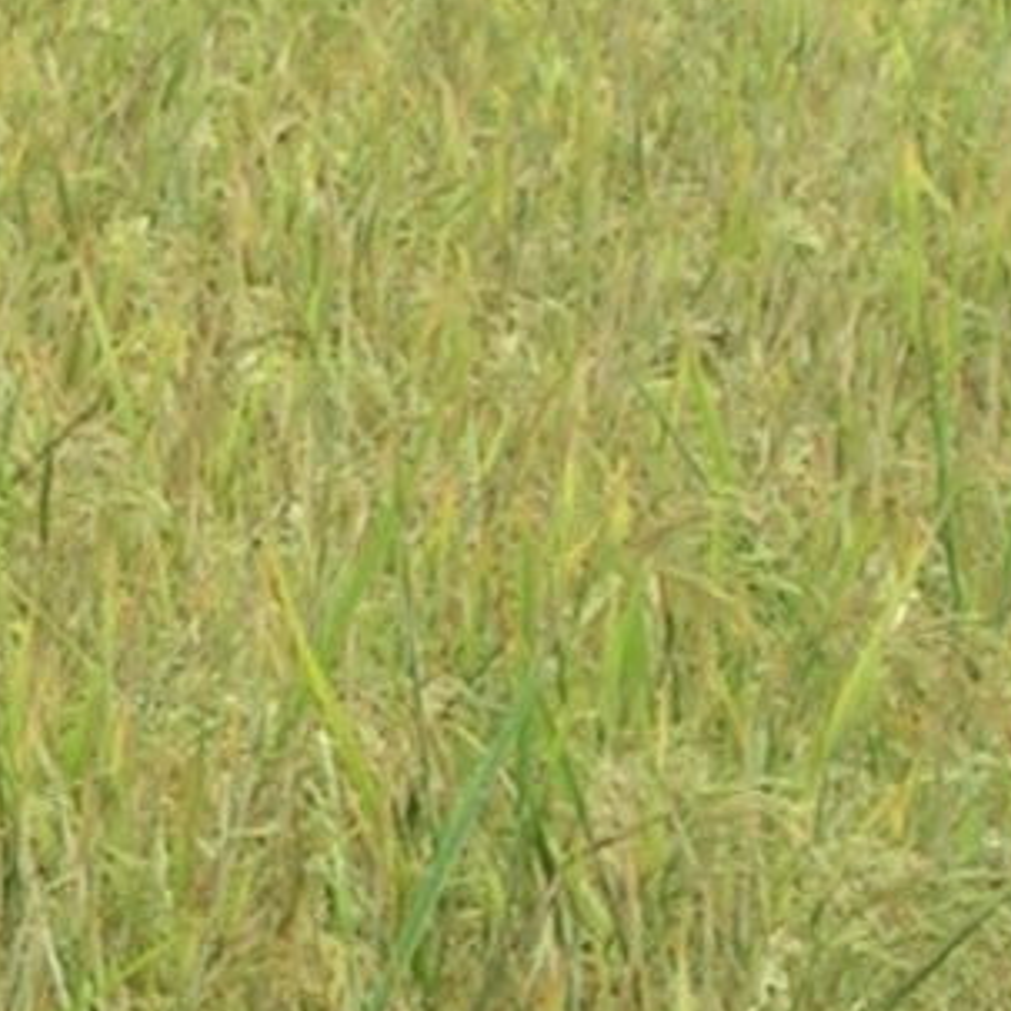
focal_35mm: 527
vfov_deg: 3.3
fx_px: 17414
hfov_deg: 3.3
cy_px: 143
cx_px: -1241
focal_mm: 14.2
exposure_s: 1/268
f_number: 4.5
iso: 50
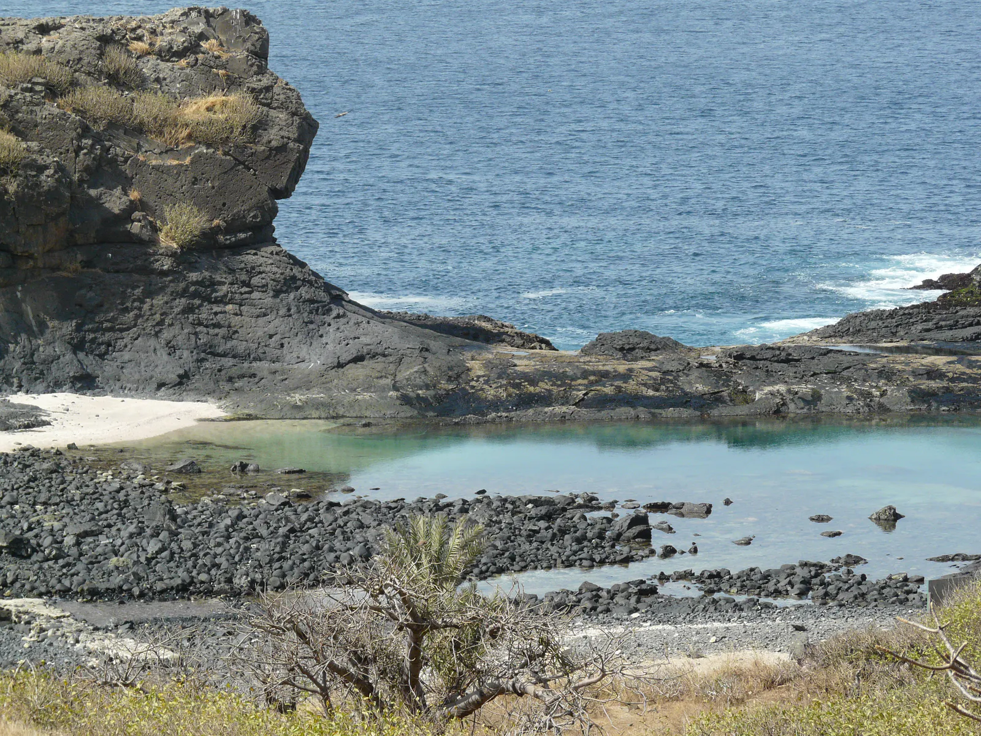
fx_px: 5271
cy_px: 368
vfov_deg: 8.0
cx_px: 490
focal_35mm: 186
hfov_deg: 10.6
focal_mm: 30.6
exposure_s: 1/320
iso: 100
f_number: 5.6
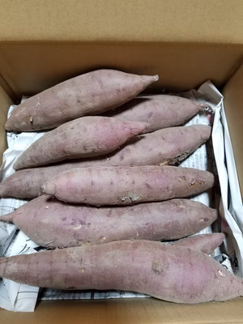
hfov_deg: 53.1
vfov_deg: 67.3
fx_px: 243
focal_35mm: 26
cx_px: 122
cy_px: 162
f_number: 1.7
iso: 200
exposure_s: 1/30
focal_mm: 4.25
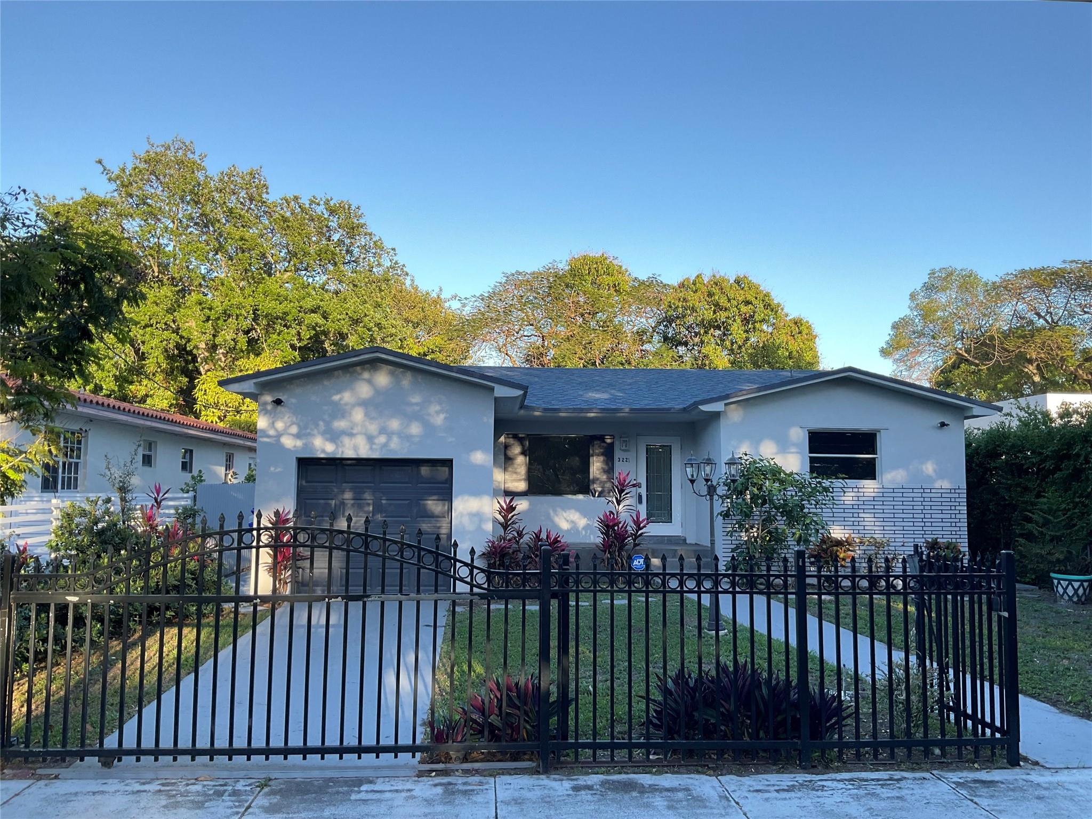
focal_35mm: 29
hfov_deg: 61.7
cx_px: 546
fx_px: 915
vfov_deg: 48.2
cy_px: 410
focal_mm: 3
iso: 16
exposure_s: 1/147
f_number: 1.8
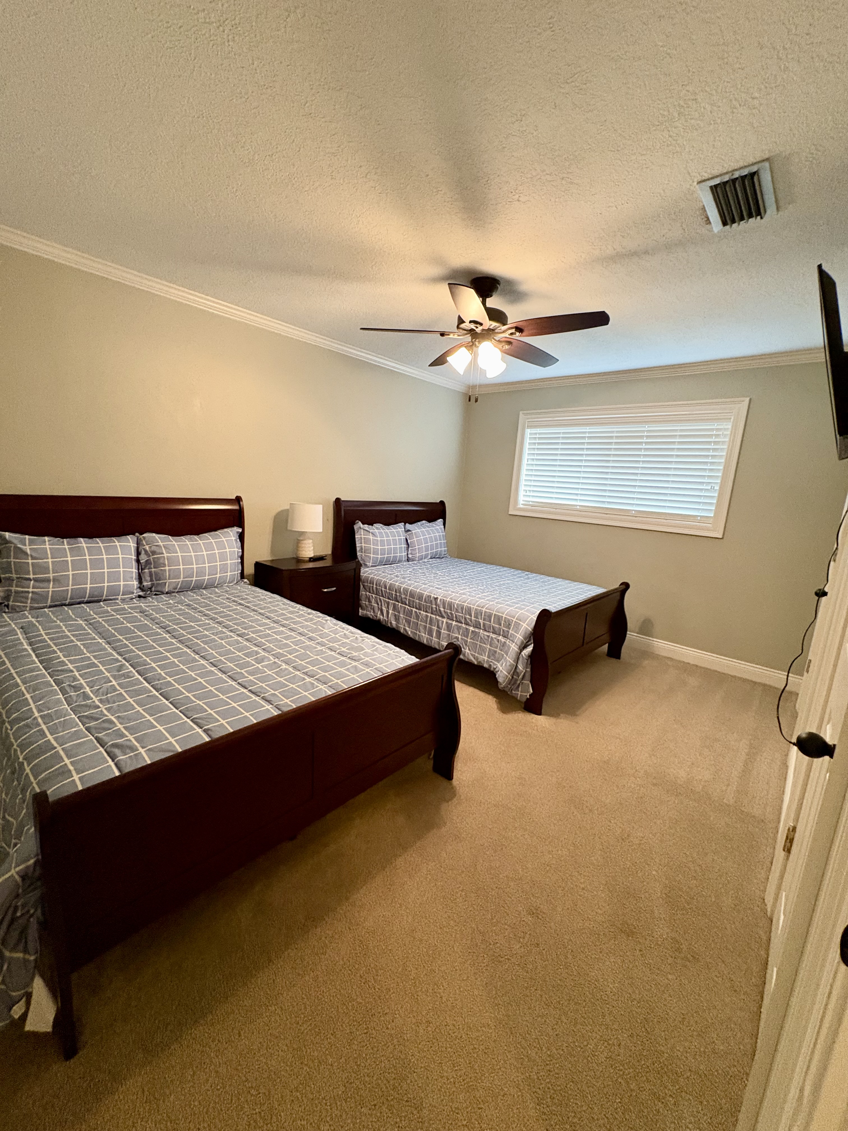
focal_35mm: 14
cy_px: 566
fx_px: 457
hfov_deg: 85.7
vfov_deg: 102.1
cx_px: 424
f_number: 2.2
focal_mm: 2.22
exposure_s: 1/60
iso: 640
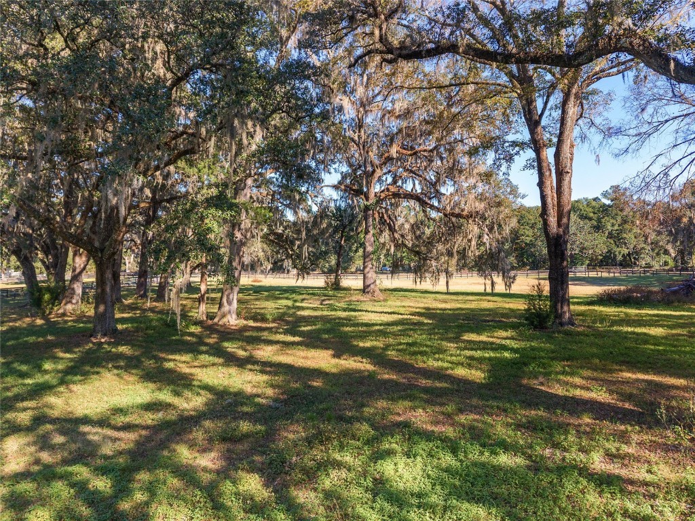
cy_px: 260
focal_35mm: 24
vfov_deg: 56.8
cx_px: 348
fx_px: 482
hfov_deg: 71.6
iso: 270
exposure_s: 1/1250
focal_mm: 8.67
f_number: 1.8
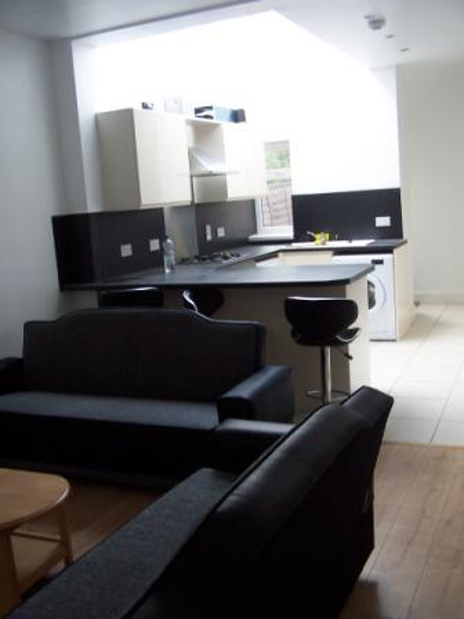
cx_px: 232
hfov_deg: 37.7
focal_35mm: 38
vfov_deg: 49.0
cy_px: 310
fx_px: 679
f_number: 2.8
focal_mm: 6.3
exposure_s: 1/30
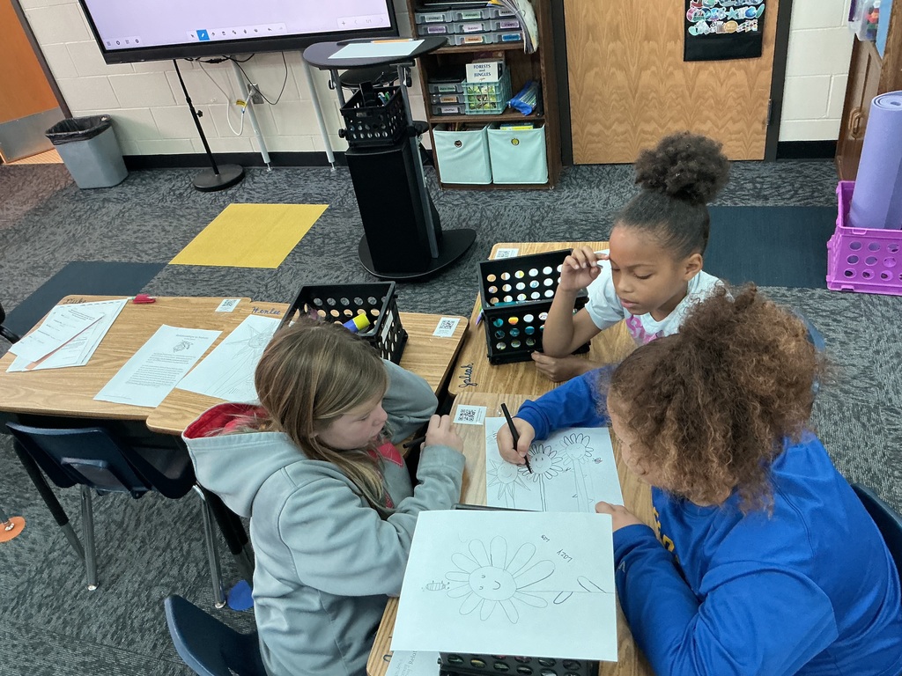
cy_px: 338
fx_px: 756
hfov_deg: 61.7
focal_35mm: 29
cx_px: 451
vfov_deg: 48.2
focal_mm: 3
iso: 160
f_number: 1.8
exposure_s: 1/60
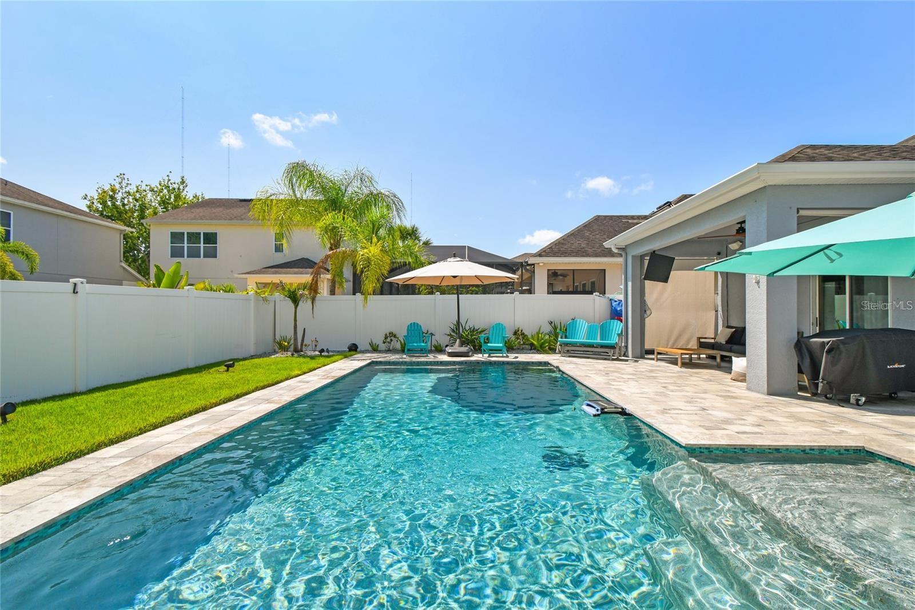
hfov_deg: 100.4
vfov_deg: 77.3
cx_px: 458
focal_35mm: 15
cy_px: 305
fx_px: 381
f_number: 7.1
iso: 100
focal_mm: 10
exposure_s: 1/200
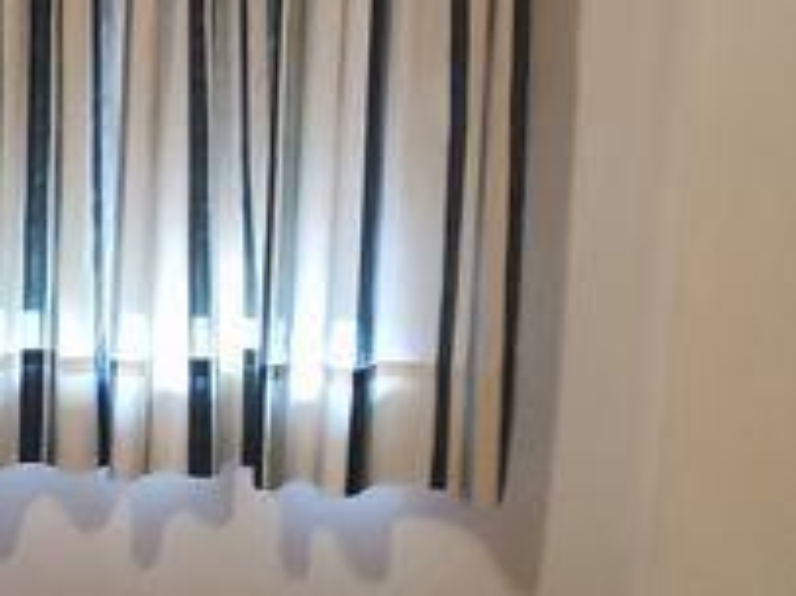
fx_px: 1999
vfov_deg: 16.8
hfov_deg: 20.5
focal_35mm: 87
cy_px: 471
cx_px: -249
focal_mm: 6.04
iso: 1596
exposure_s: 1/20
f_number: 1.9
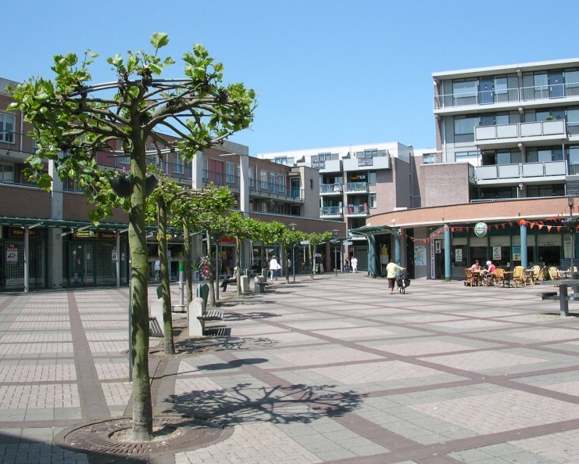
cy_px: 232
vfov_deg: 38.2
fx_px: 668
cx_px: 304
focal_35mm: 39
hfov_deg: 46.8
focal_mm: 5.6
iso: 100
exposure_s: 1/362
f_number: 4.5
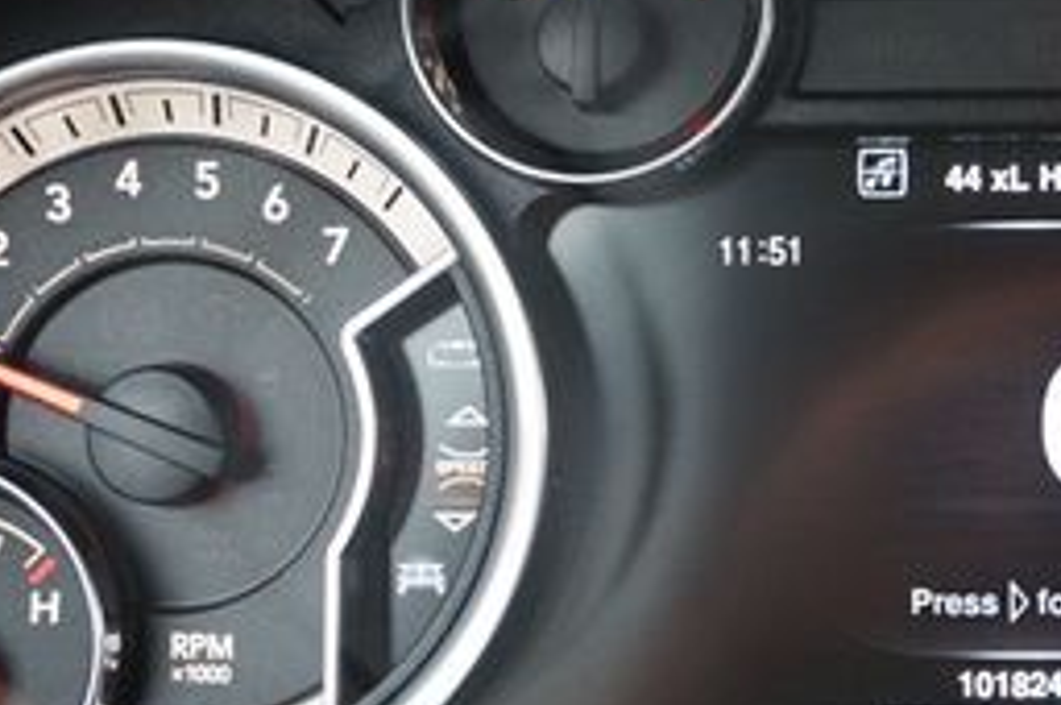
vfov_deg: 15.1
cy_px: 419
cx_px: 1003
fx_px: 2649
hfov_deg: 22.0
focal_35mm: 90
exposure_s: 1/60
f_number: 4.5
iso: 1000
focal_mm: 24
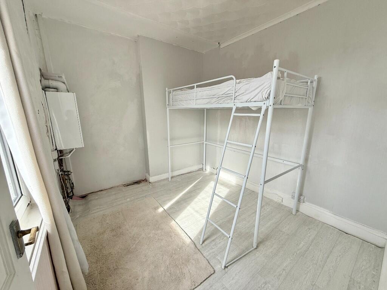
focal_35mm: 14
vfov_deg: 85.7
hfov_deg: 102.1
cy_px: 145
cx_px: 194
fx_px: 157
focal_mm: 2.22
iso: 64
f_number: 2.2
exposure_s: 1/361
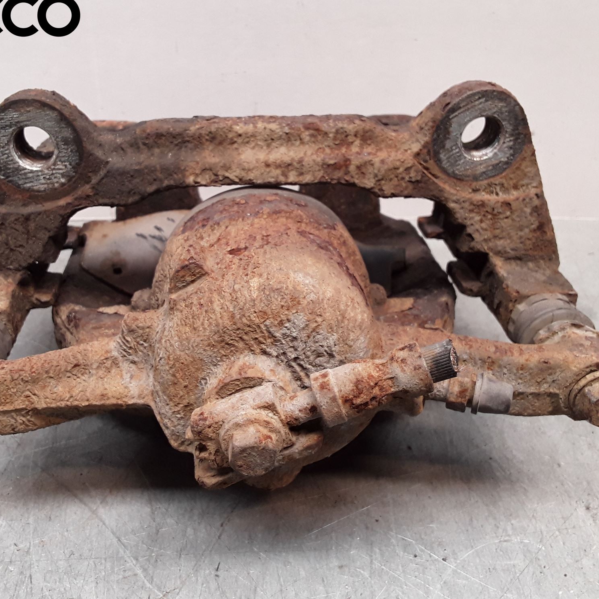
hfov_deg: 48.2
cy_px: 302
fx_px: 666
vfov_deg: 48.5
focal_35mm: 34
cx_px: 245
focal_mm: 2.91
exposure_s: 1/50
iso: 64
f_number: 1.9
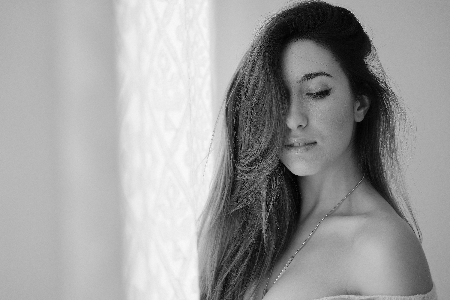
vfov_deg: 25.5
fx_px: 662
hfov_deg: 37.5
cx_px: 225
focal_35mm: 53
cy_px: 150
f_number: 2
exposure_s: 1/110
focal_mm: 35
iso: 400
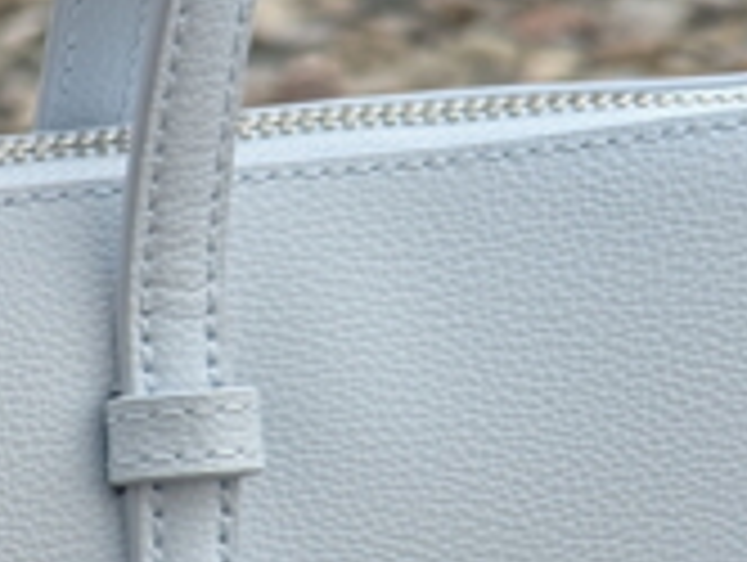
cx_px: -657
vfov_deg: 11.0
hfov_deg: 13.4
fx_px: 2809
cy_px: 836
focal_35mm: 130
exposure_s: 1/476
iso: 45
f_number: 1.85
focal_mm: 6.81
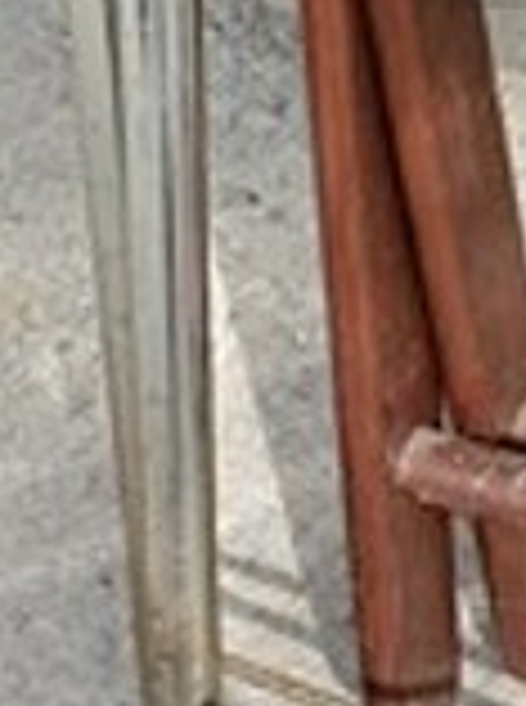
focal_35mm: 135
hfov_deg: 10.4
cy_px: -227
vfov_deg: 14.0
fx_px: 2746
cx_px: 922
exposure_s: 1/479
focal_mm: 4.3
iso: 50
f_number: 2.4
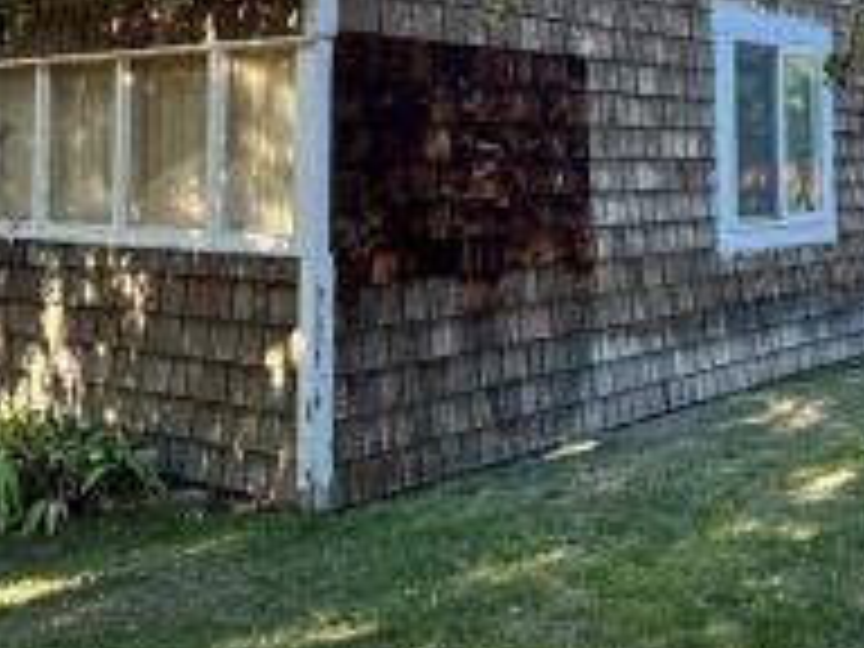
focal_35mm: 50
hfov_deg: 37.3
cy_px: 130
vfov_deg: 28.5
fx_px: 1248
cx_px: 644
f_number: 1.78
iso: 80
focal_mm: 6.86
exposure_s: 1/785
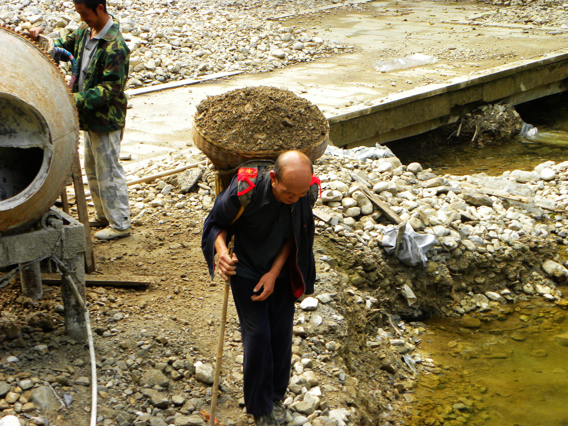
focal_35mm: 85
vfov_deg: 17.4
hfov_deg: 23.0
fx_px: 1395
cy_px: 213
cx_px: 284
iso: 64
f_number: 4
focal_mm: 15.1
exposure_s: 1/88.3
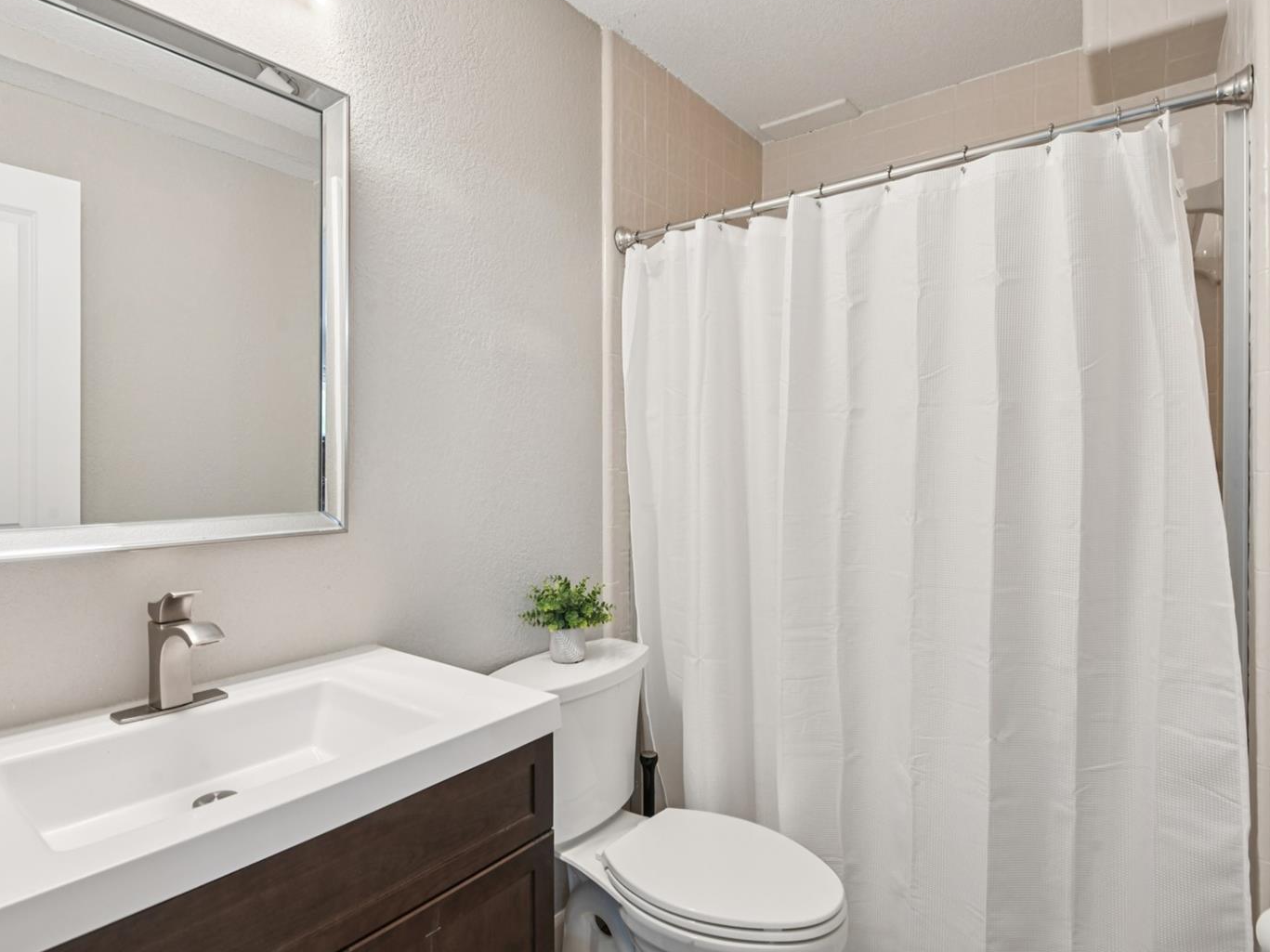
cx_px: 622
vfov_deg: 71.6
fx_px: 660
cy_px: 466
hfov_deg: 87.7
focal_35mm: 18
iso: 400
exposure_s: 1/10
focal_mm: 16
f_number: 8
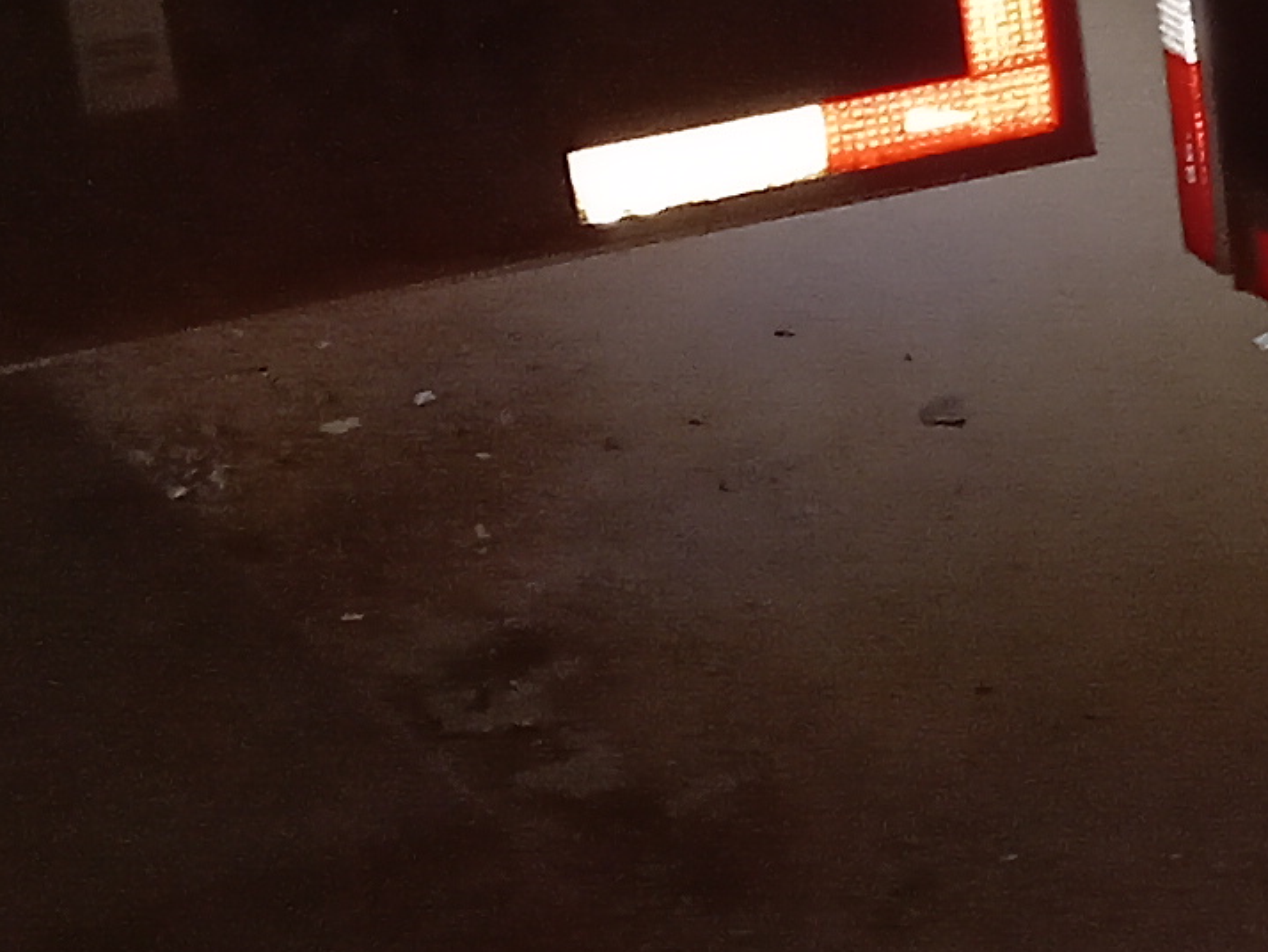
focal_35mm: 140
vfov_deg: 10.5
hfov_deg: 11.8
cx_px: 2939
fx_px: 5130
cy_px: -126
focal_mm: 4.6
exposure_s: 1/24
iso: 250
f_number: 2
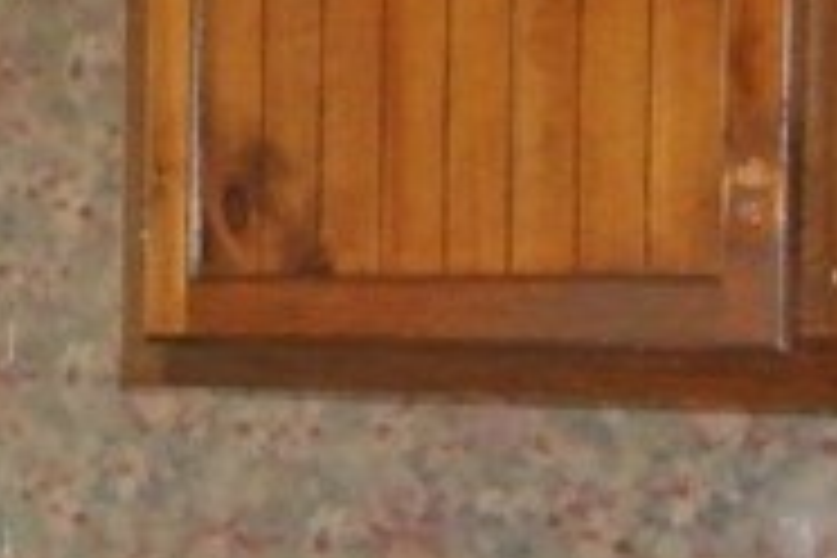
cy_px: 778
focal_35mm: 163
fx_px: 3789
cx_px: -772
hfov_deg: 11.5
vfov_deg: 8.3
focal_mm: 10.7
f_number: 3.5
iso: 1600
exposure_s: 1/60
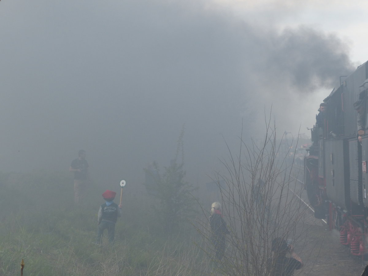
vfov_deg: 12.5
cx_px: 184
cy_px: 138
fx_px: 1265
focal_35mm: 119
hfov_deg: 16.6
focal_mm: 21.4
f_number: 4
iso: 100
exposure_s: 1/250
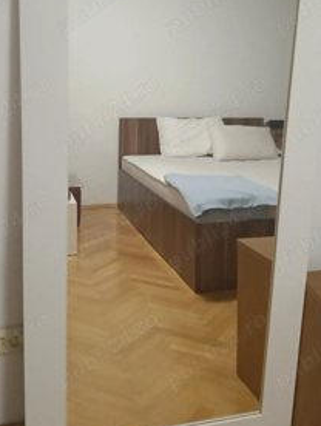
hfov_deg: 36.9
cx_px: 162
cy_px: 139
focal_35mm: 39
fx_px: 481
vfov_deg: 47.0
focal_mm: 3.98
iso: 1000
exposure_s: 1/20
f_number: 1.8
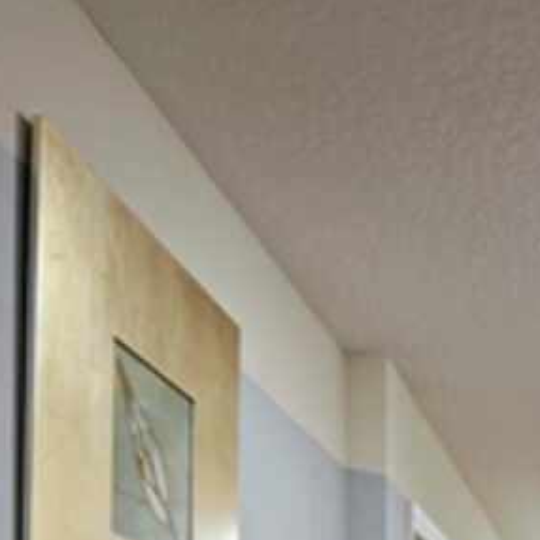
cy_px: 736
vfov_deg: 25.2
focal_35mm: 57
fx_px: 1006
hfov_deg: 27.1
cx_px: 623
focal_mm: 10
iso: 100
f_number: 4.5
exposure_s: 1/10
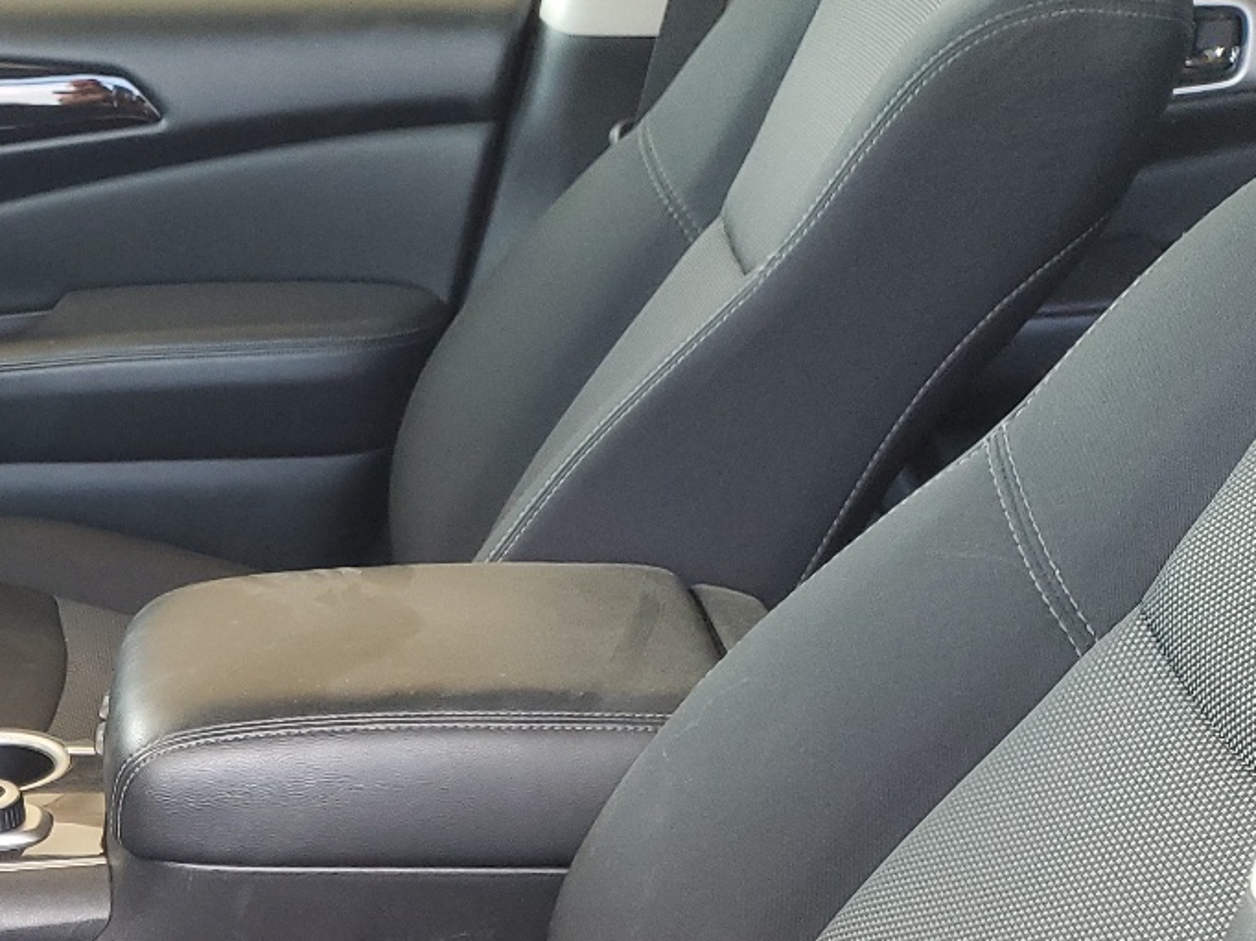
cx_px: -74
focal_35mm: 61
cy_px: 989
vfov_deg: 22.8
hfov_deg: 29.1
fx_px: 2213
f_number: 1.5
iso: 98
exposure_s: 1/120
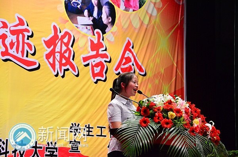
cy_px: 78
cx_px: 119
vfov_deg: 13.0
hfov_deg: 19.5
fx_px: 693
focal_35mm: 105
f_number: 5.6
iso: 3200
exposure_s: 1/125
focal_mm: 70
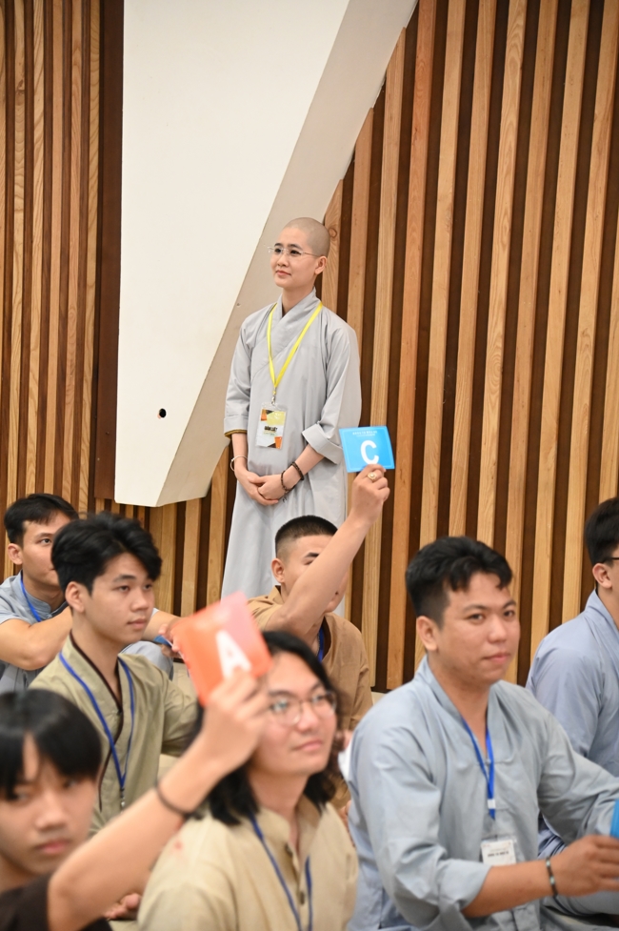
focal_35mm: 82
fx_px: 2118
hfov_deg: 16.6
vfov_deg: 24.8
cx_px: 310
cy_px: 466
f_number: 4
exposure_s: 1/125
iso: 5000
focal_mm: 82
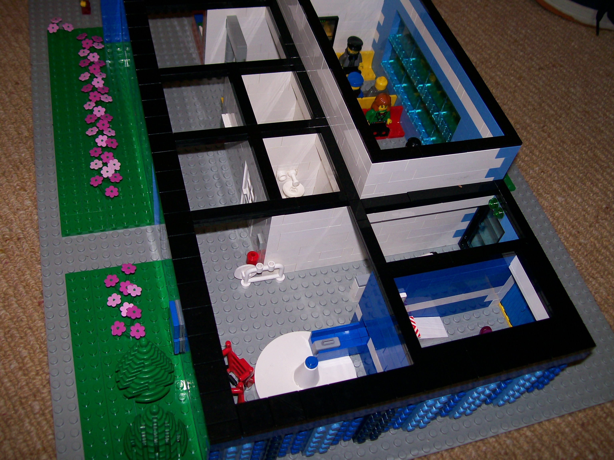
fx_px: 639
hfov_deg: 51.4
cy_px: 230
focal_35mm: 36
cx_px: 307
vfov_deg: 39.7
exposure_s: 1/64
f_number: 2.7
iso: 80
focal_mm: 6
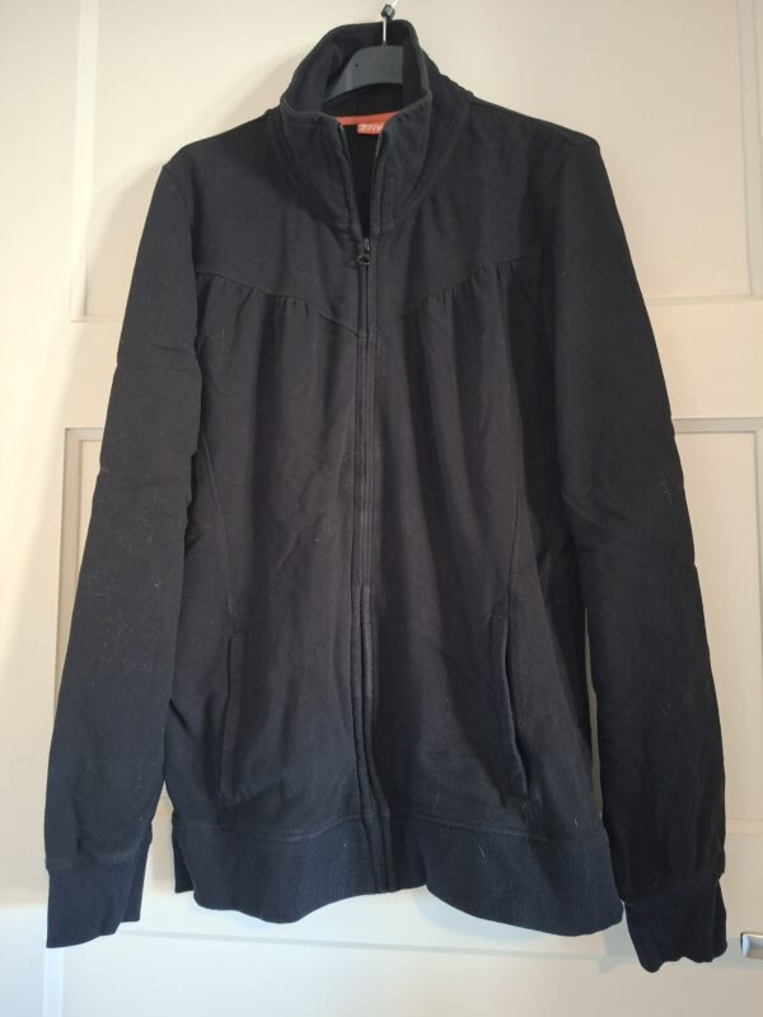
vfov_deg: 73.9
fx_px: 676
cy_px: 508
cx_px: 382
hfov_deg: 58.9
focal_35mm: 23
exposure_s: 1/24
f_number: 1.8
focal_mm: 5.54
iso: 640
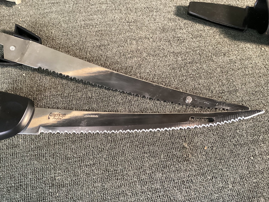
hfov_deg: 58.3
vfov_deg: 45.4
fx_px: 241
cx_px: 134
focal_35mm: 31
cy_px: 101
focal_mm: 3.3
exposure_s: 1/30
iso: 320
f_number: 2.4
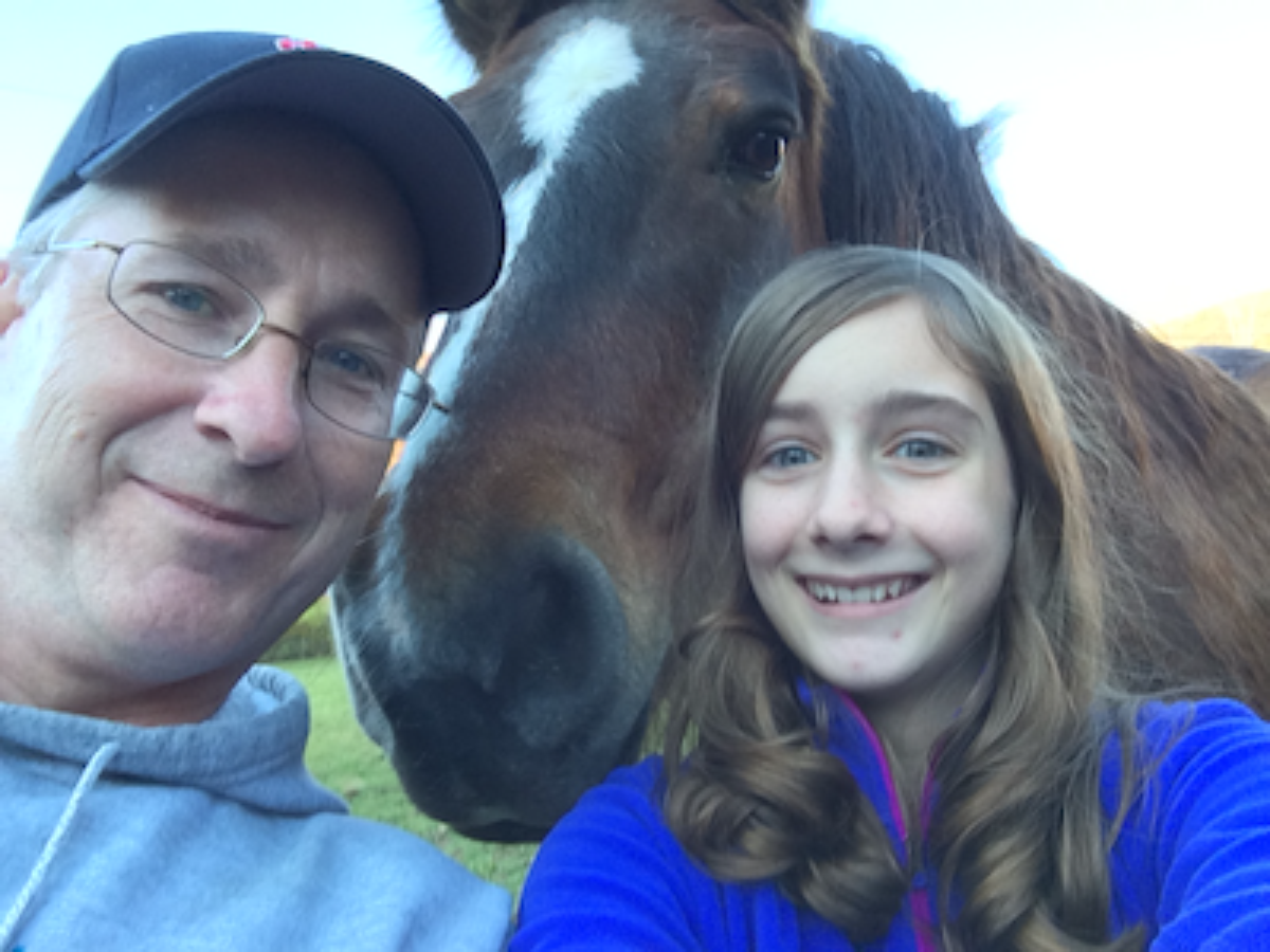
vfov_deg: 42.9
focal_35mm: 33
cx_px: 635
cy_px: 476
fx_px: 1211
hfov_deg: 55.4
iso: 64
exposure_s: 1/60
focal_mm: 2.15
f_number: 2.4
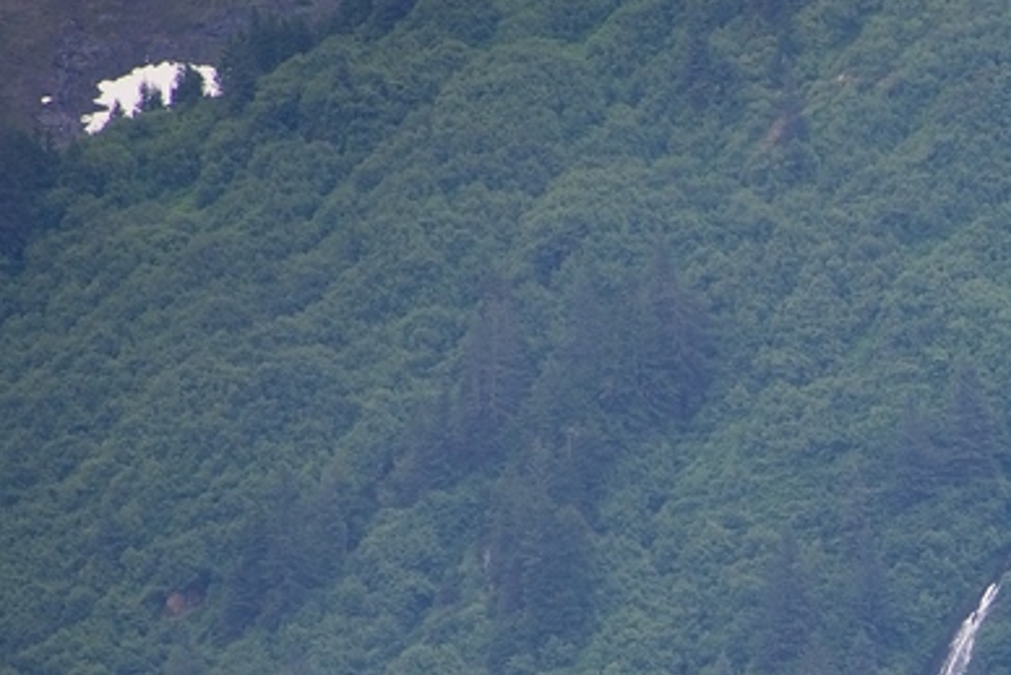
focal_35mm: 990
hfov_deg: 2.1
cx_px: 1530
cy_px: 730
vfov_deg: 1.4
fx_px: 27811
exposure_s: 1/640
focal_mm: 300
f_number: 5.6
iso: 450
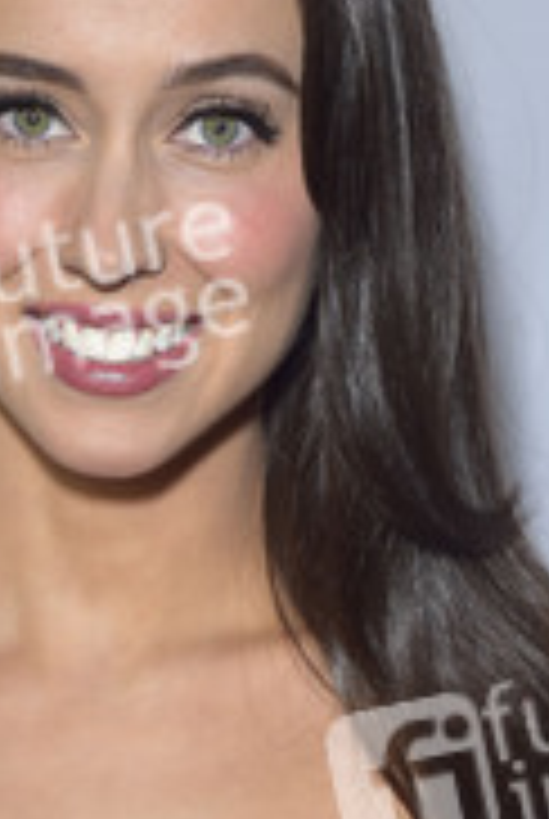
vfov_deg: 9.5
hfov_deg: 6.4
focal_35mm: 215
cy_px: 536
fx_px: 4899
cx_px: 151
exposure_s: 1/250
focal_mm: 98
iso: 1250
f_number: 6.3
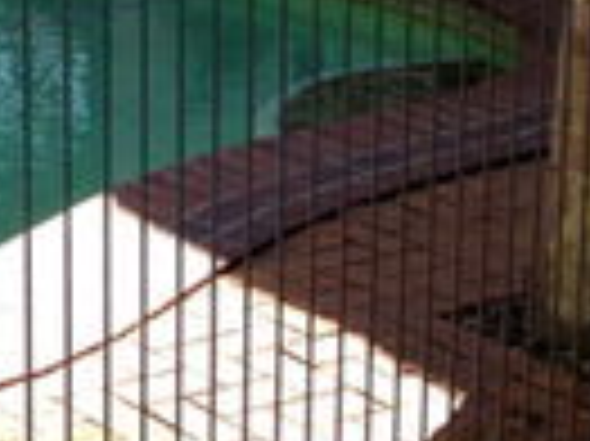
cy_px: -207
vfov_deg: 11.1
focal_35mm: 128
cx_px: -360
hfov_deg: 14.2
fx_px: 2180
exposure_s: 1/421
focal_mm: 4.28
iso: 64
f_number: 2.4
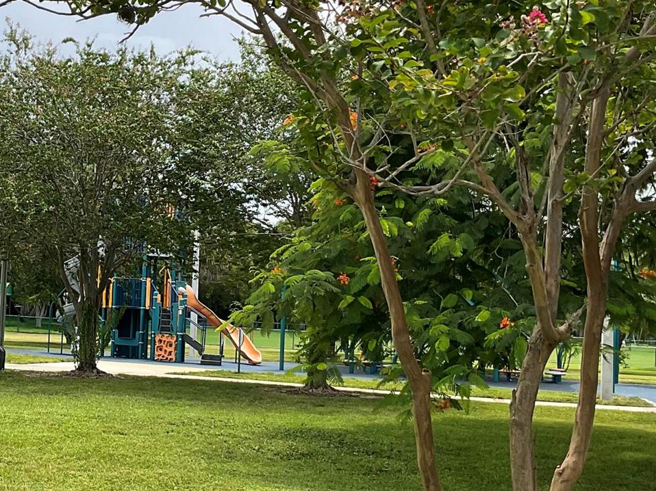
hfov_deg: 29.8
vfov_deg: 23.6
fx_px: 1175
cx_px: 60
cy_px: 261
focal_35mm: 62
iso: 16
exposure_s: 1/1221
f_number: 1.8
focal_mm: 3
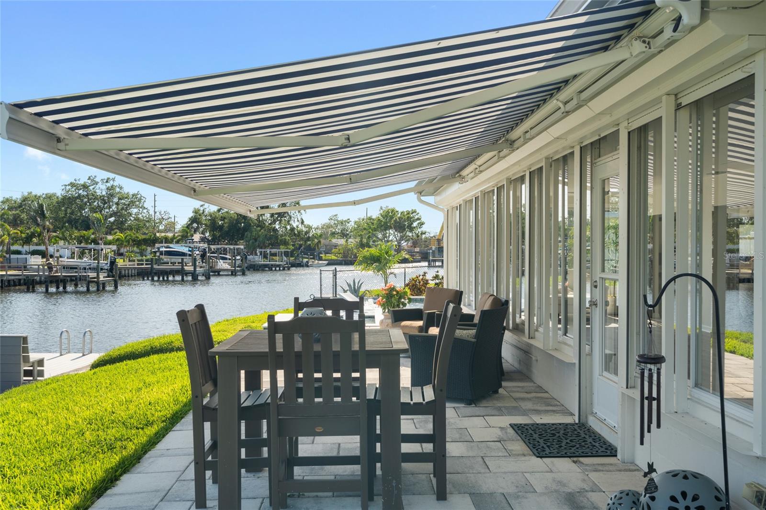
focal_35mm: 35
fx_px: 745
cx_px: 383
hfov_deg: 54.4
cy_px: 255
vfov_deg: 37.8
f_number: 9
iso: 250
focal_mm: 35
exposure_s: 1/160
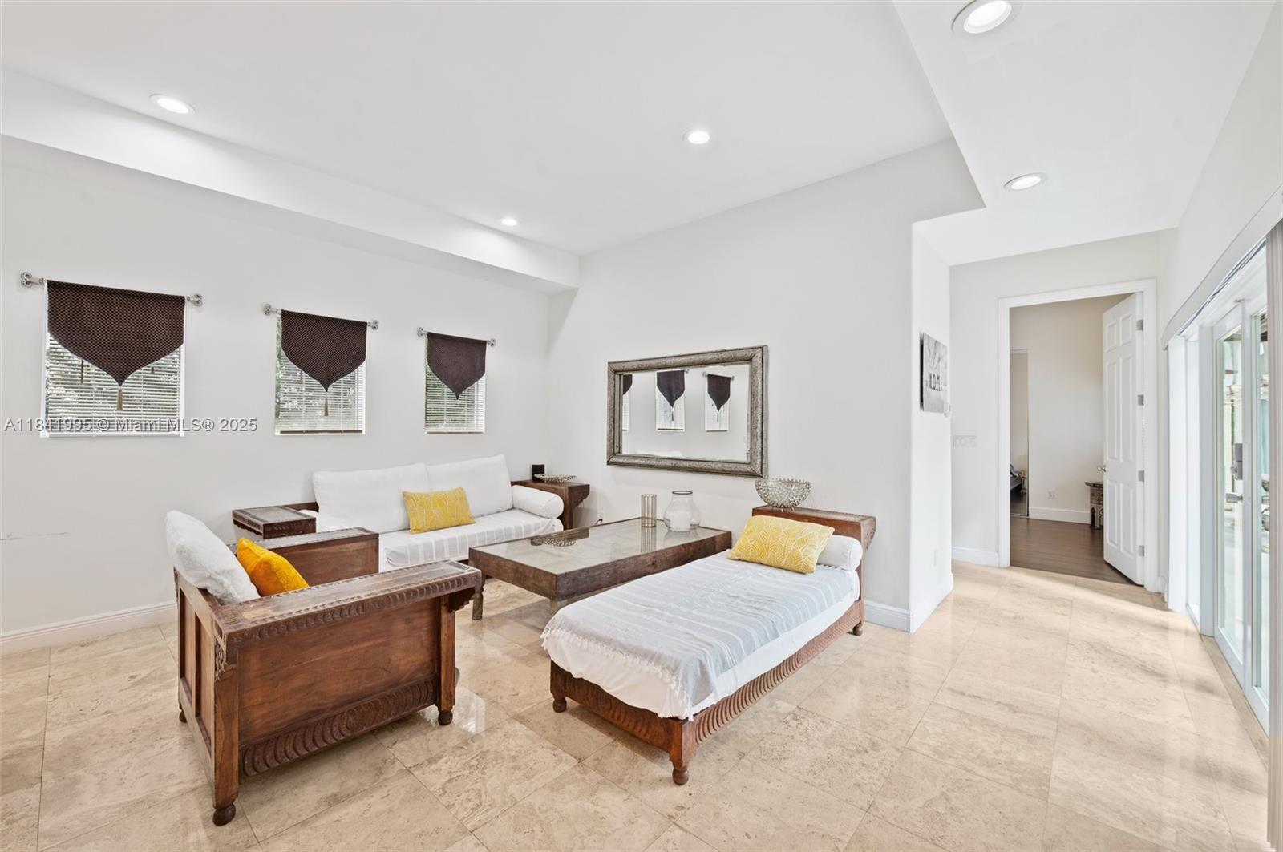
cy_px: 426
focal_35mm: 14
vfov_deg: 81.1
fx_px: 498
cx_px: 642
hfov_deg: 104.3
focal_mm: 14
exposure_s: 1/5
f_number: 8
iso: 200
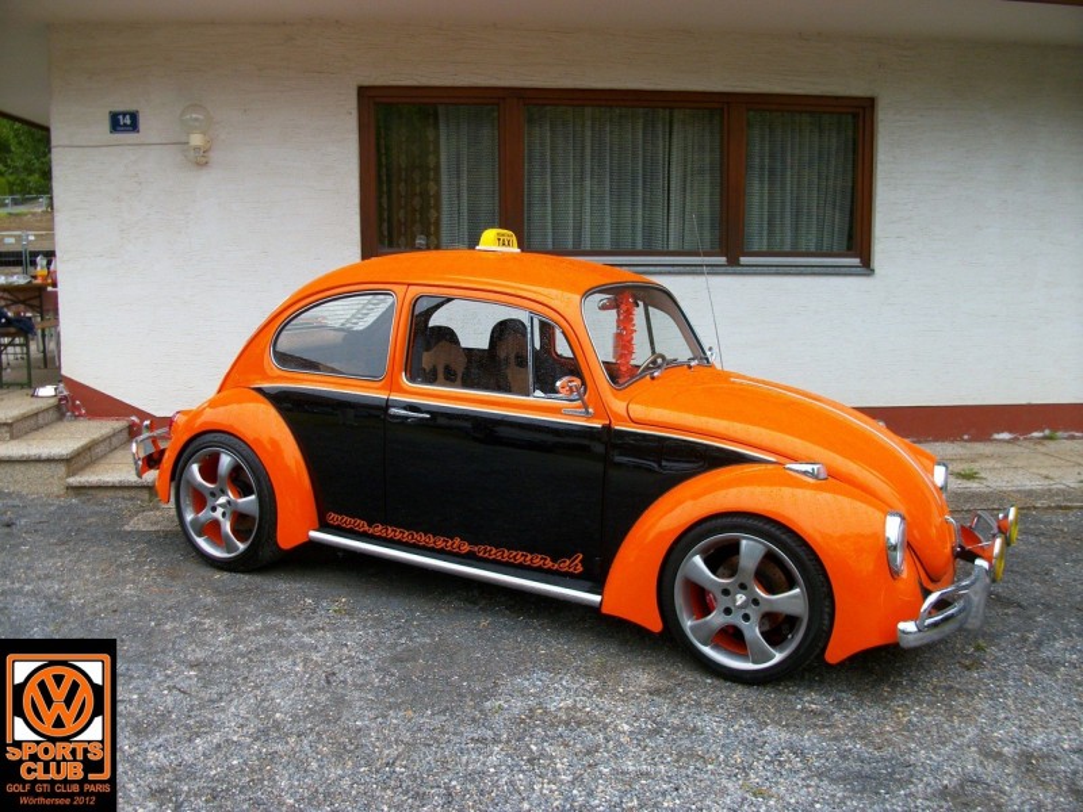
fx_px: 1064
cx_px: 542
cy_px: 406
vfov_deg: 41.8
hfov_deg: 54.0
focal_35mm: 34
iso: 80
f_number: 2.9
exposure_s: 1/171
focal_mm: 5.7
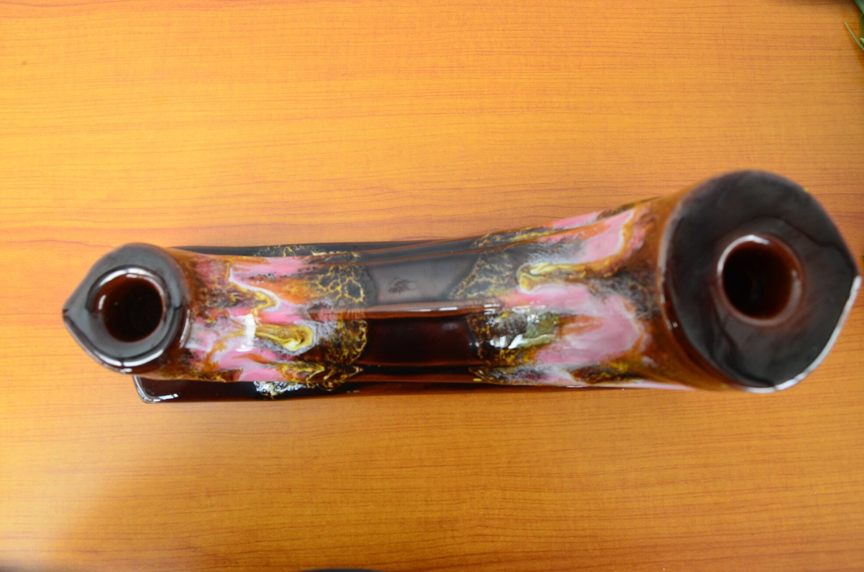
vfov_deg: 47.7
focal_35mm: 27
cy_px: 286
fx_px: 647
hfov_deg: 67.5
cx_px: 432
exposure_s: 1/50
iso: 800
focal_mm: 18
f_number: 8
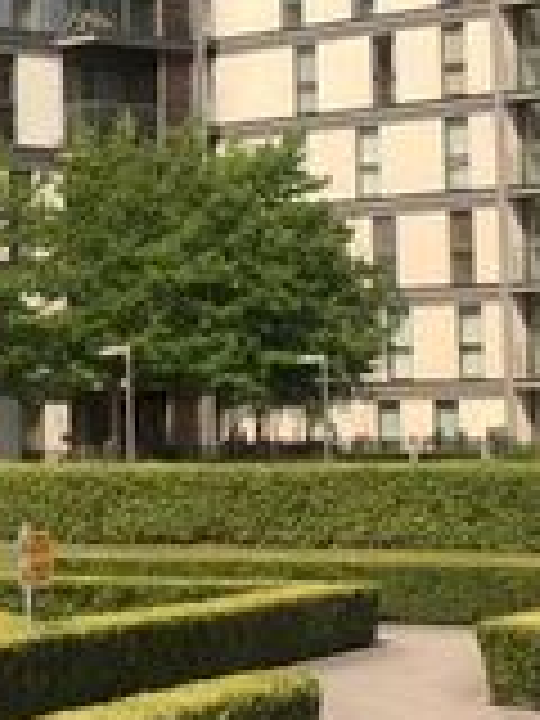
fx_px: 2642
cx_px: -144
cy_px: 182
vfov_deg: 15.5
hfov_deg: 11.4
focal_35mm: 127
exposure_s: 1/2475
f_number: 2.2
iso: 32
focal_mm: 4.15
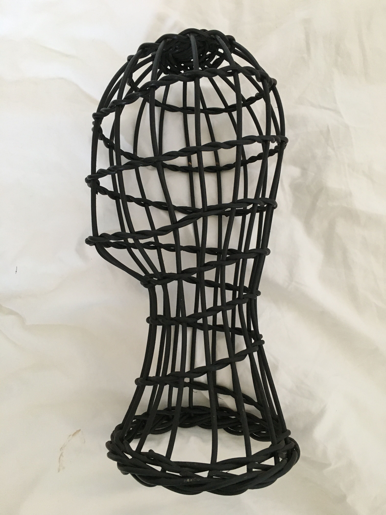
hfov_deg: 48.2
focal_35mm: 29
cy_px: 258
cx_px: 193
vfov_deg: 61.7
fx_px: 431
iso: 200
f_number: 2.2
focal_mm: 4.15
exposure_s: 1/20
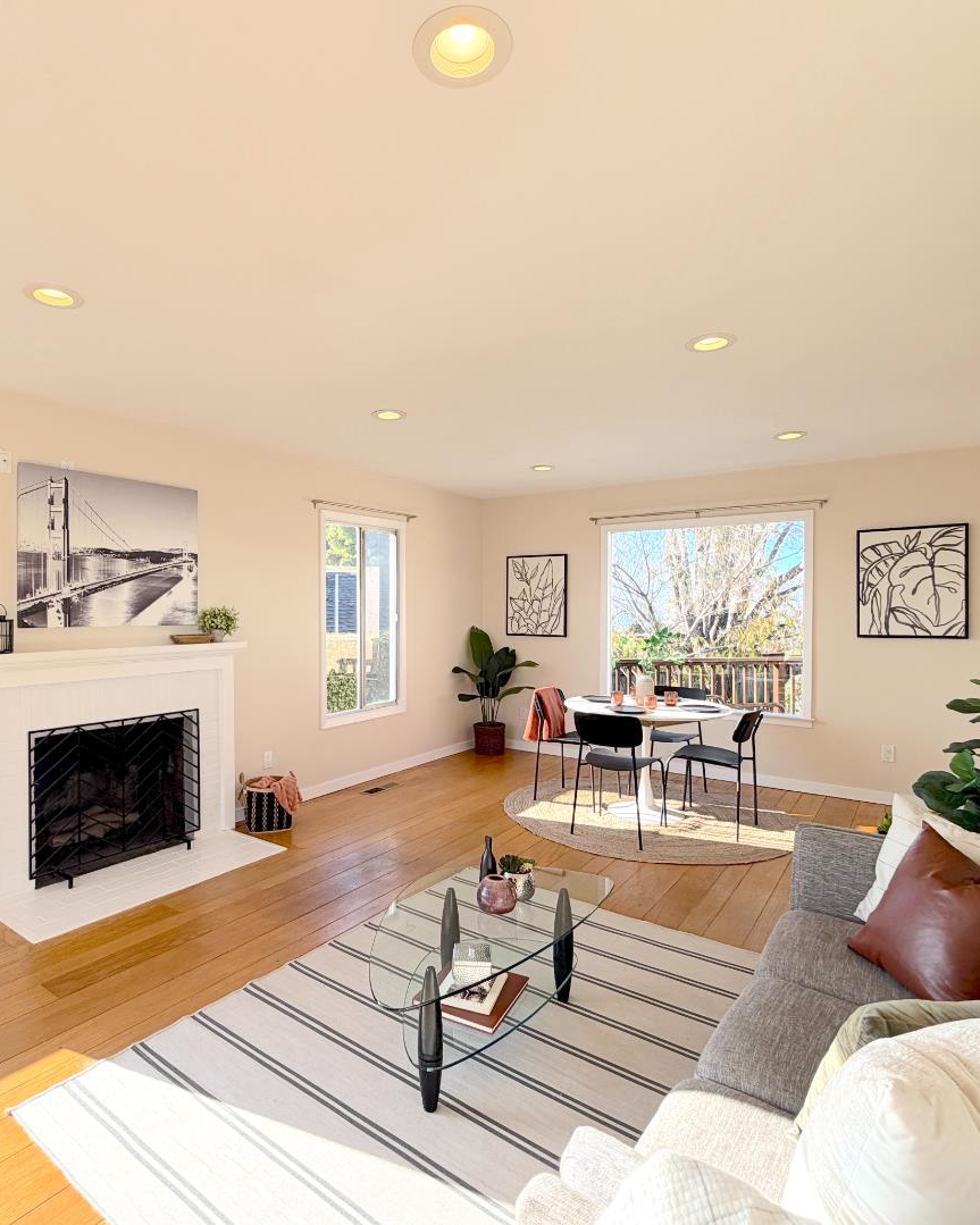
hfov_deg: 70.3
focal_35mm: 19
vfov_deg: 83.3
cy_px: 619
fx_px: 689
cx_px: 404
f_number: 2.2
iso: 64
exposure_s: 1/455
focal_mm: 2.22
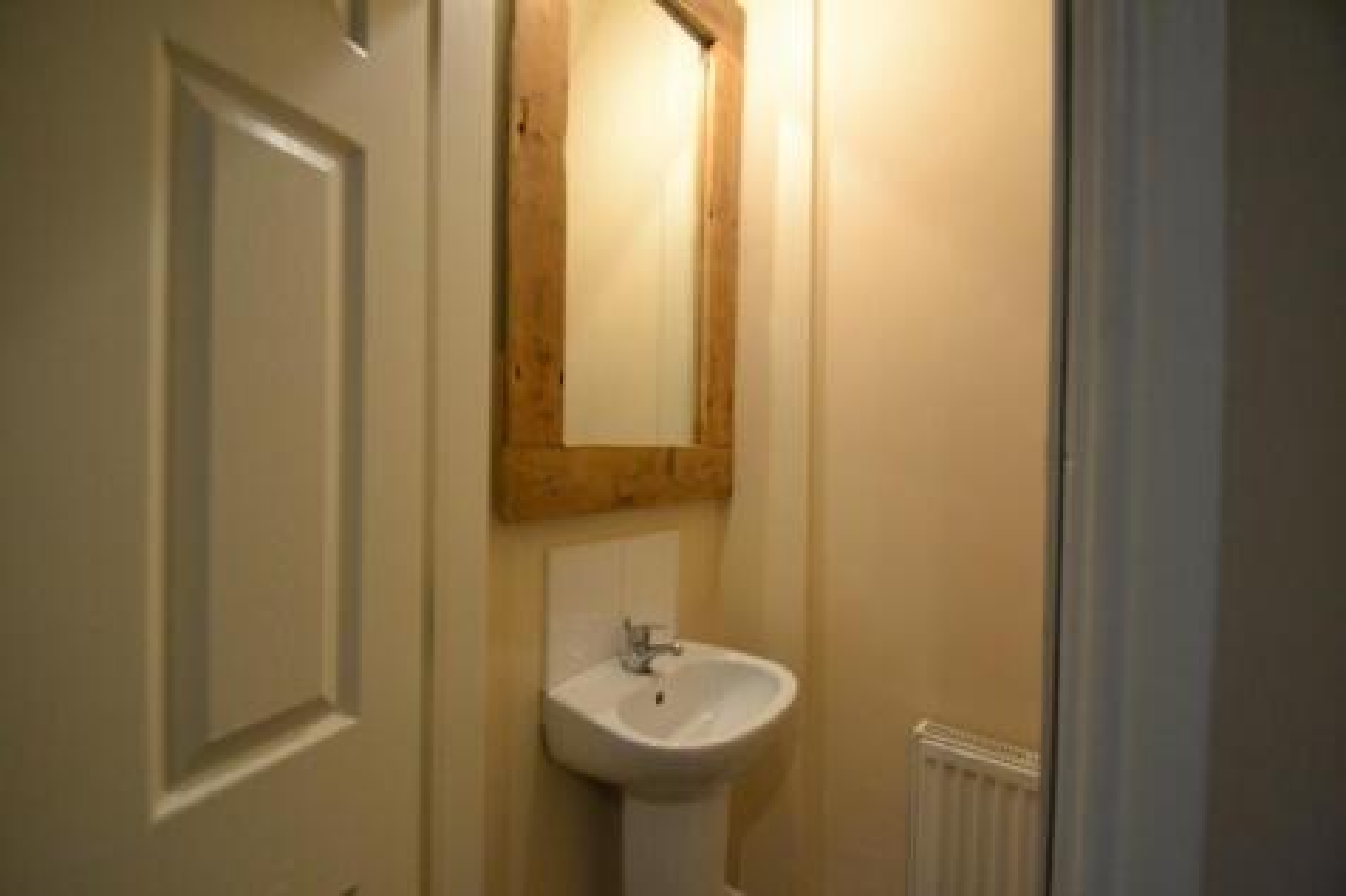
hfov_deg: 100.4
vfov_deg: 77.3
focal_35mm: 15
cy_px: 448
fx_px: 561
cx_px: 673
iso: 2800
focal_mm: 10
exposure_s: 1/60
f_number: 3.5
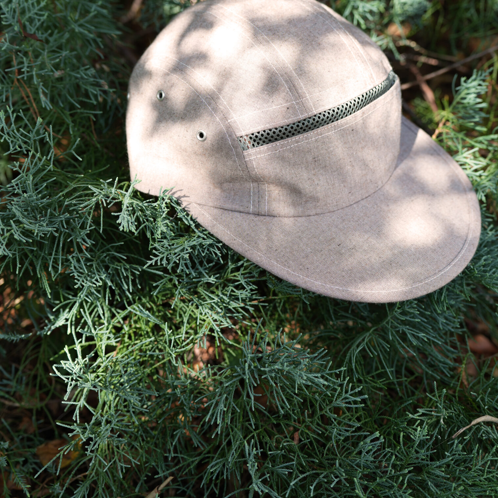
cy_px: 163
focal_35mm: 46
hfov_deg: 36.8
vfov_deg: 36.4
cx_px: 270
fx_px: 749
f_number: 4
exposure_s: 1/60
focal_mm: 32
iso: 100
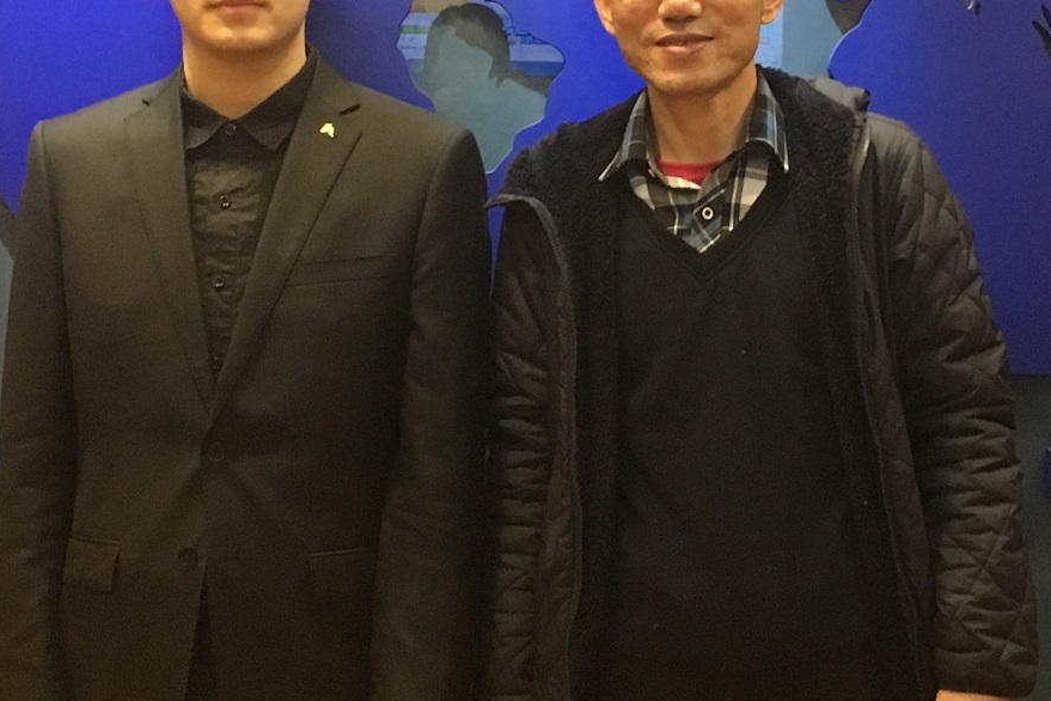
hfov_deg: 24.3
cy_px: 205
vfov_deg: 16.4
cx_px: 717
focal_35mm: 83
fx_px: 2423
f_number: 2.2
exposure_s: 1/25
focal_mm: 4.15
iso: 200
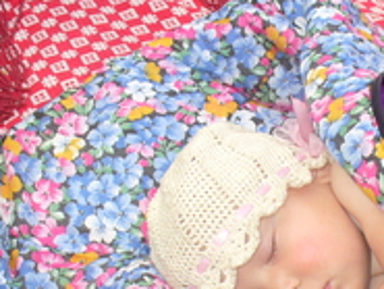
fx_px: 999
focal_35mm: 90
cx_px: 328
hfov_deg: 21.4
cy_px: 204
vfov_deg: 16.4
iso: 80
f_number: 5.6
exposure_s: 1/200
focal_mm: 6.1
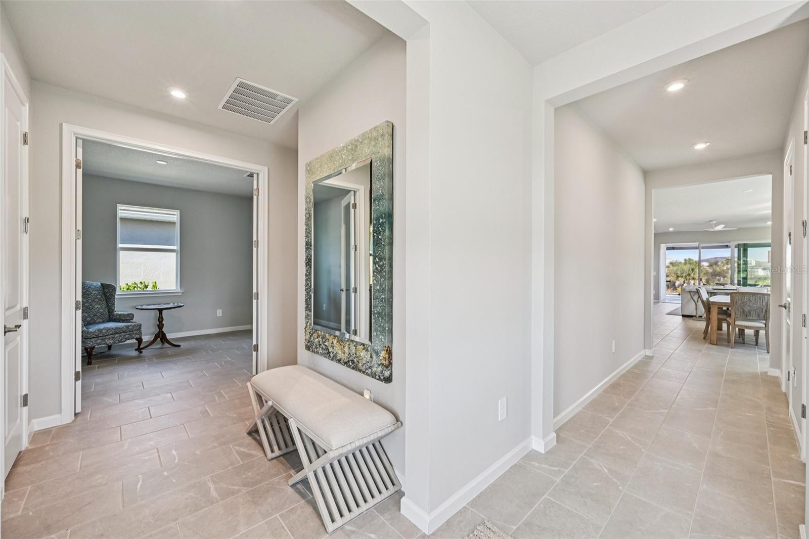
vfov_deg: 81.2
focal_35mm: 14
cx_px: 404
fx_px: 315
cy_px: 270
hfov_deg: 104.3
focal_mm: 14
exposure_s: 1/60
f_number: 8
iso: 400
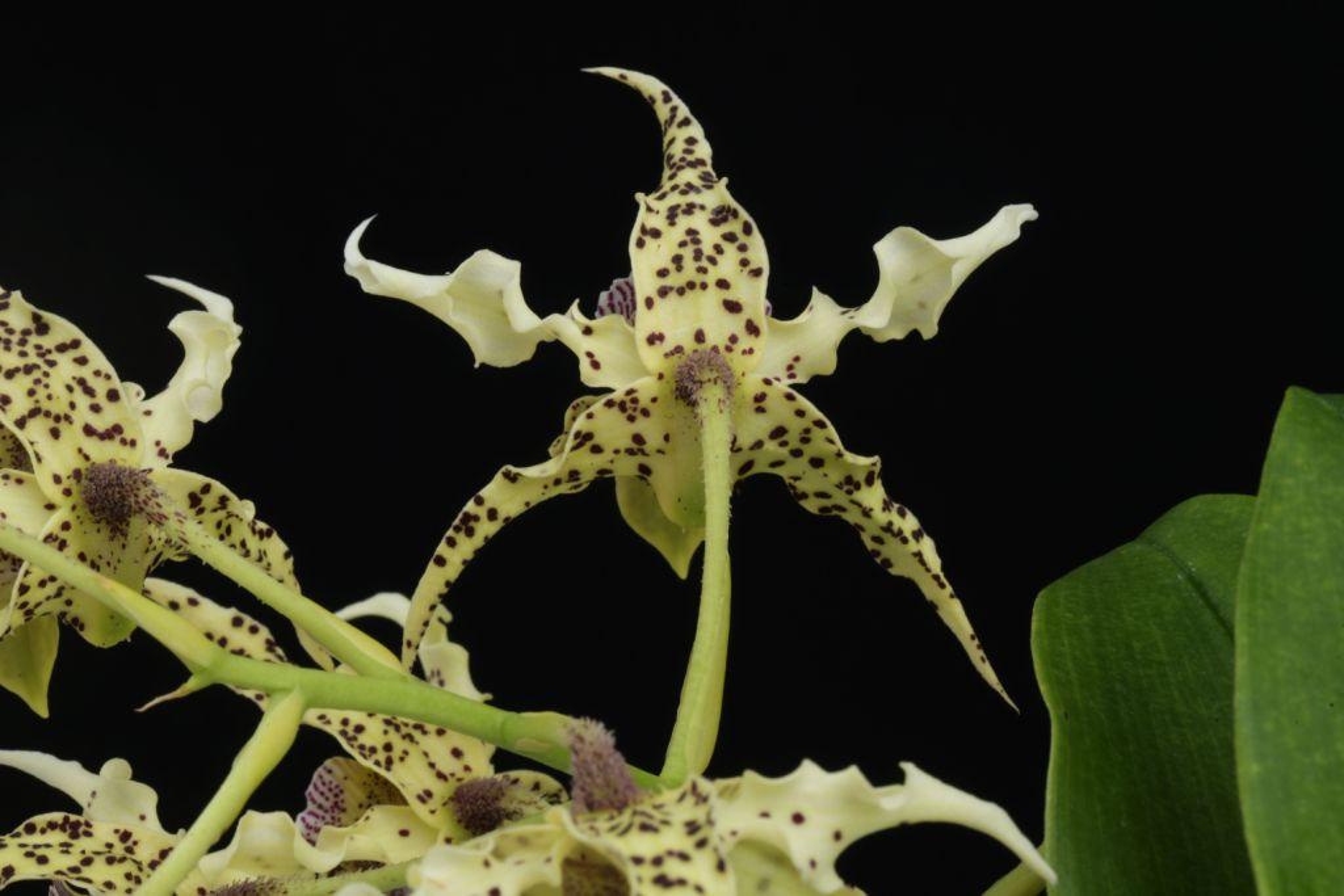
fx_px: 3360
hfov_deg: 22.6
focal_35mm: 90
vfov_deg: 15.2
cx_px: 672
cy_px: 448
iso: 400
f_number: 32
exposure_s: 1/6
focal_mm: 90
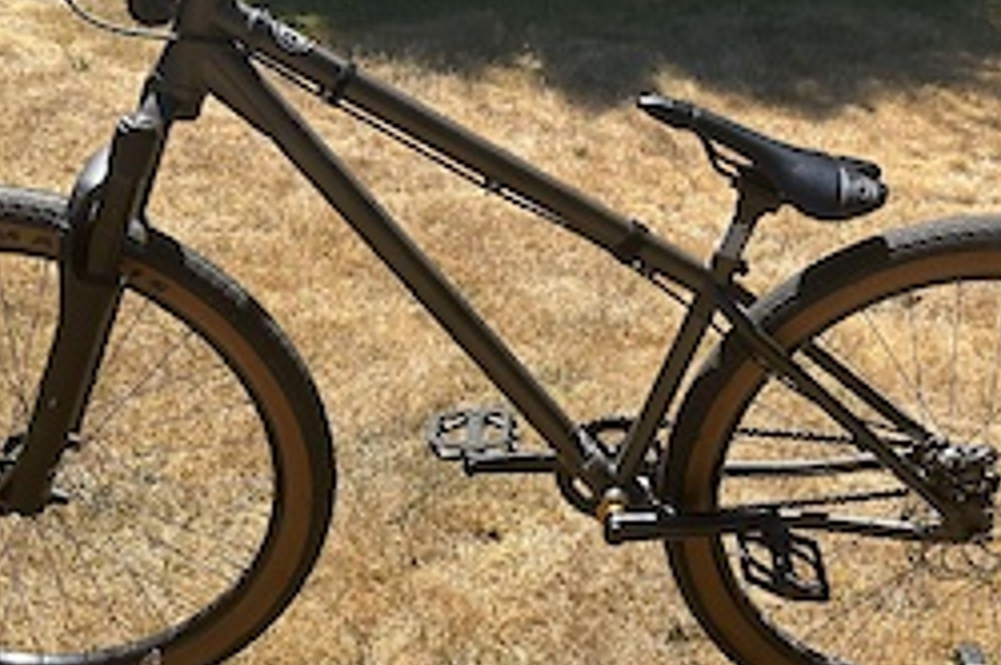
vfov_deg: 26.9
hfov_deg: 39.5
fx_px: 1388
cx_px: 605
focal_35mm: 50
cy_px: 347
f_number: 1.78
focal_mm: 6.86
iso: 80
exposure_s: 1/2882
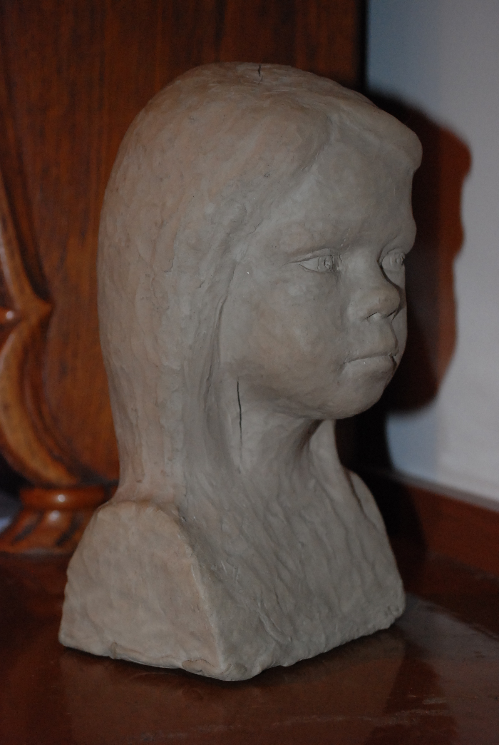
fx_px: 1399
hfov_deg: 20.2
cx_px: 250
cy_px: 372
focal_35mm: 68
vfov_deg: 29.8
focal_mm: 45
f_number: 5.3
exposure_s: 1/60
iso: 1250
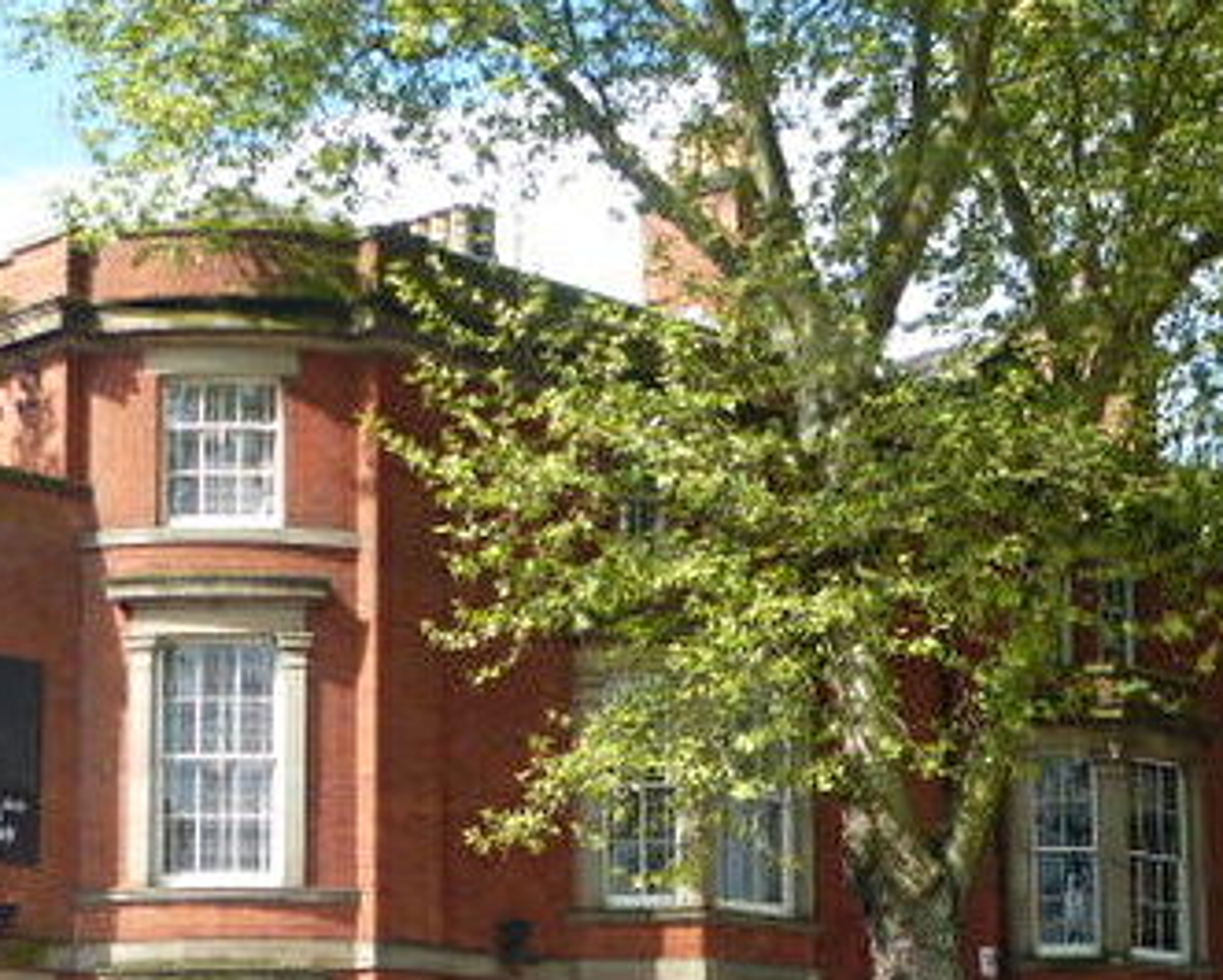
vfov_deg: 16.1
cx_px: 798
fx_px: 3440
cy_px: 693
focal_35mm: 95
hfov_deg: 20.1
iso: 100
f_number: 4
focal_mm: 8
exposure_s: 1/250
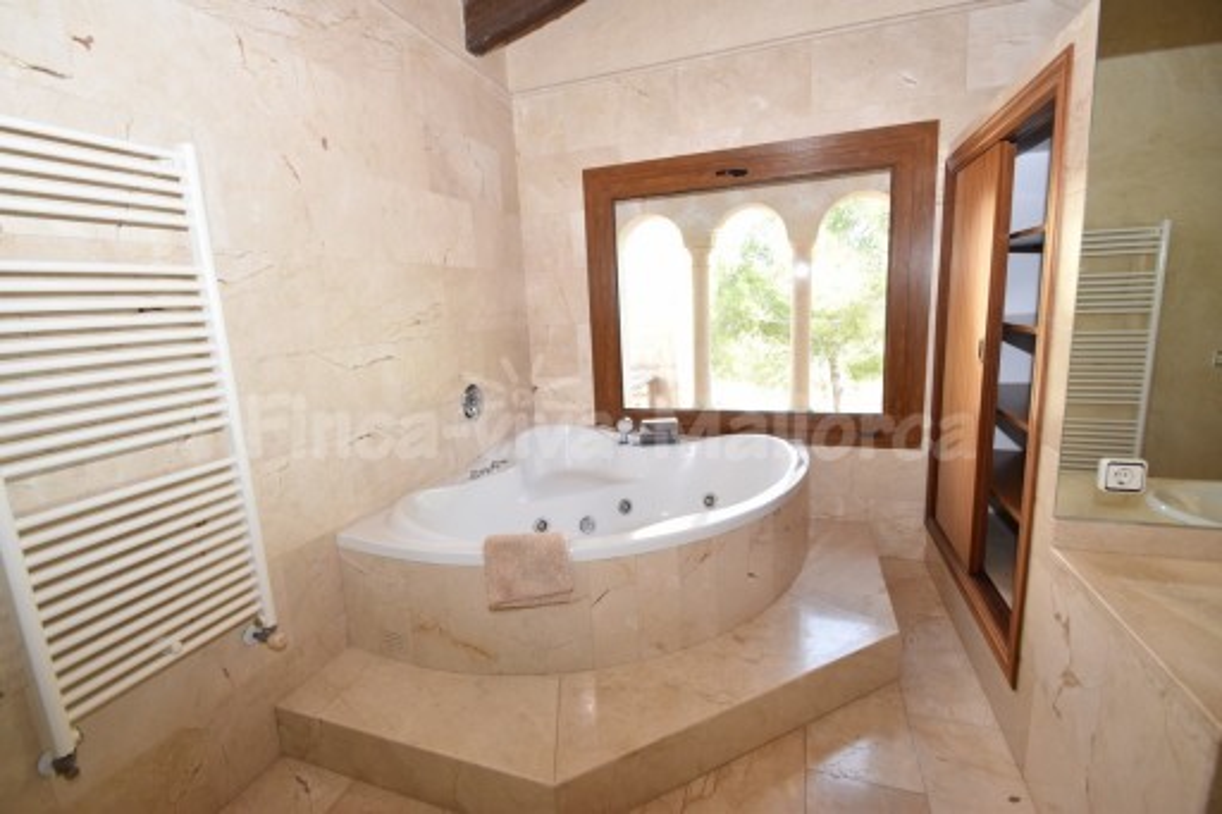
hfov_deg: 100.4
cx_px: 611
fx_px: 509
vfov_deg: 77.3
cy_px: 407
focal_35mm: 15
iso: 400
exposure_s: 1/80
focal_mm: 10
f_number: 4.5
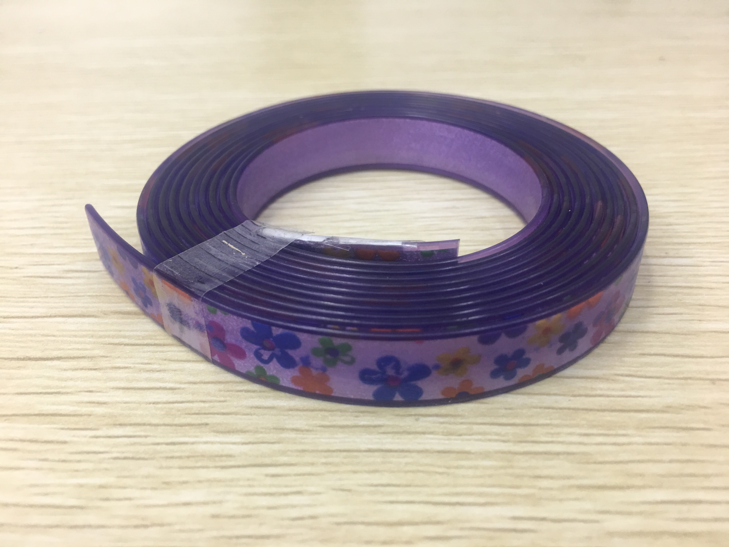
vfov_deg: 48.2
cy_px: 274
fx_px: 611
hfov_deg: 61.7
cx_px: 364
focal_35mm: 29
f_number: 2.2
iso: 40
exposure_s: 1/17
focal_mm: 4.15
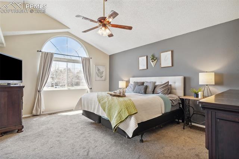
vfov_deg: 70.4
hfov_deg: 93.3
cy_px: 80
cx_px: 120
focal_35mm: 17
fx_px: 113
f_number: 9
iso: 100
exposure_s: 1/6
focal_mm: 17
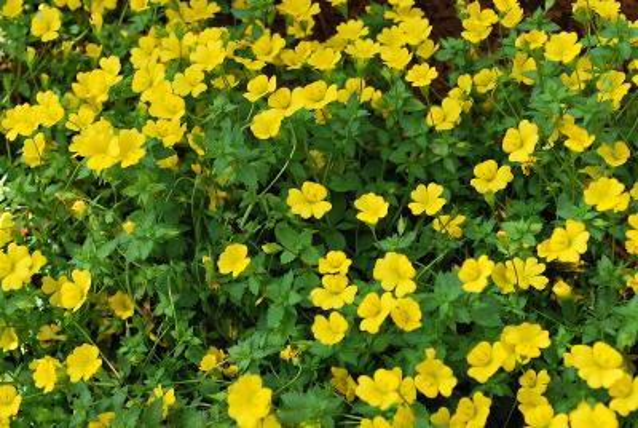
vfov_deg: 22.7
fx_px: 1065
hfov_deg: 33.4
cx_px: 319
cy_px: 214
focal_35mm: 60
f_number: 8
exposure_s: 1/60
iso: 125
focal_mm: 40
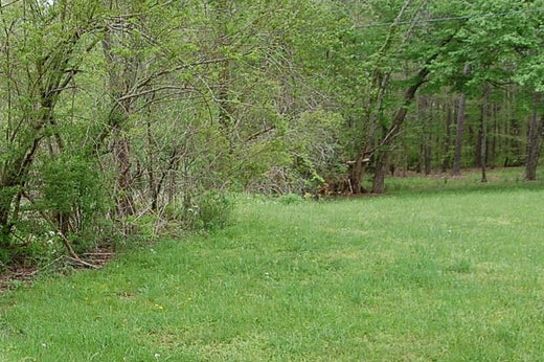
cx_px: 78
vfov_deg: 27.0
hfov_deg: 37.6
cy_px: 187
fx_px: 755
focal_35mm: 50
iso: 200
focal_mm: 18
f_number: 6.3
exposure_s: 1/160
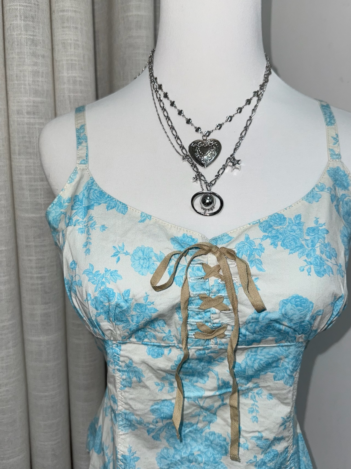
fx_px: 324
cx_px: 176
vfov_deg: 71.6
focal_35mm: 24
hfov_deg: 56.8
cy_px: 234
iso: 50
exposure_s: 1/72
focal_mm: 6.76
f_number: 1.78
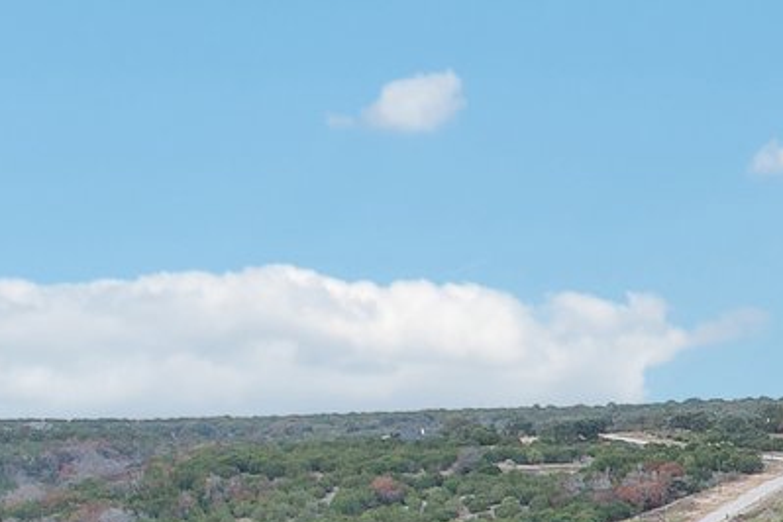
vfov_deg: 11.3
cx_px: 1429
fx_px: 2458
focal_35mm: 113
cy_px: 915
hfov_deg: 15.5
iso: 100
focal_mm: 8.4
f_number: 2.8
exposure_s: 1/50
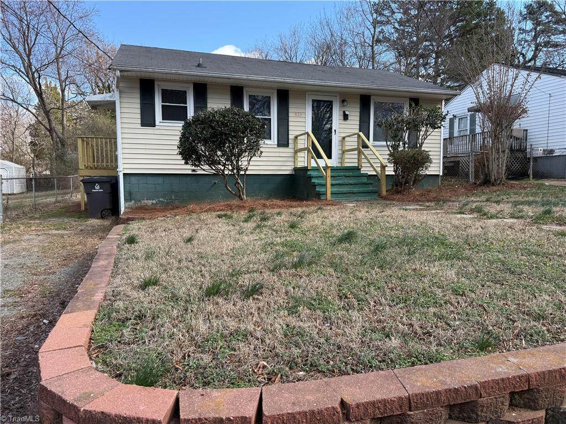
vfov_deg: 56.8
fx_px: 392
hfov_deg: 71.6
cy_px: 212
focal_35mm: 24
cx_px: 283
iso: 100
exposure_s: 1/1437
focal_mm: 6.76
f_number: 1.78
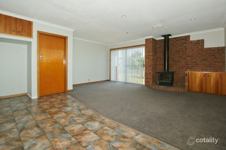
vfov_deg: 77.3
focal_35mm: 15
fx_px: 94
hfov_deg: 100.4
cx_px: 113
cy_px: 75
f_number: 5.6
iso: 400
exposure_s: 1/60
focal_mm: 10
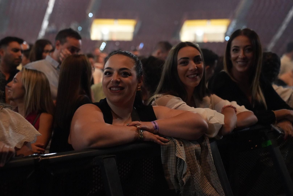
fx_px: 415
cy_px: 98
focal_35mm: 51
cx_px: 146
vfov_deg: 26.5
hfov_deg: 38.9
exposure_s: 1/80
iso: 8000
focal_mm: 51
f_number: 2.8
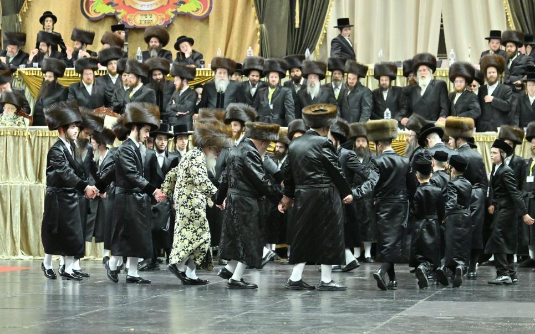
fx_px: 2318
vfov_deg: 8.2
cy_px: 178
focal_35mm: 159
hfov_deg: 13.2
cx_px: 256
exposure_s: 1/200
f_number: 2.8
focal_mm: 98
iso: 1600
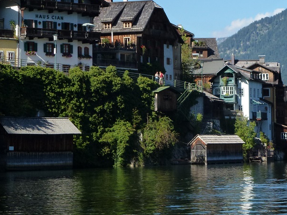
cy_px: 49
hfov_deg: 14.2
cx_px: 236
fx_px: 1144
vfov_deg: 10.7
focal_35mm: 138
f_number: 4.8
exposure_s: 1/500
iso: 160
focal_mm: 14.8
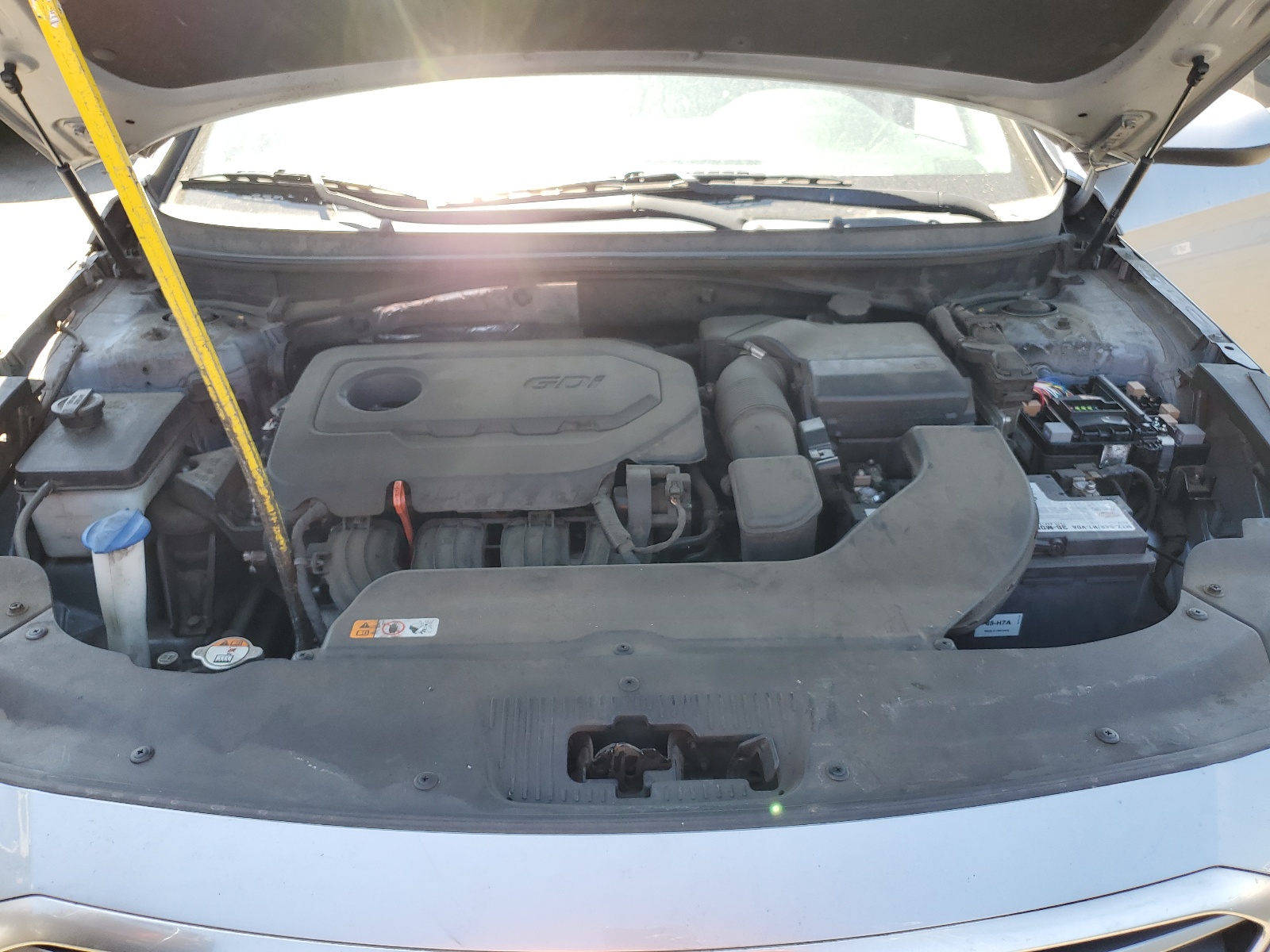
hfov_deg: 67.3
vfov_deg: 53.1
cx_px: 635
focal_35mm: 26
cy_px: 476
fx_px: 954
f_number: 1.5
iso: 50
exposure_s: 1/357
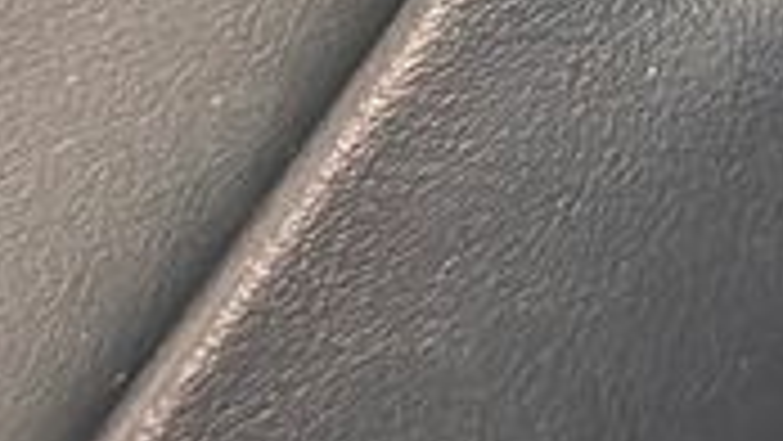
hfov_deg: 10.8
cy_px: -603
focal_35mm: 192
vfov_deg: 6.1
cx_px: 1148
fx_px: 3988
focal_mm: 6.86
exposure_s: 1/30
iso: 800
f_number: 1.78
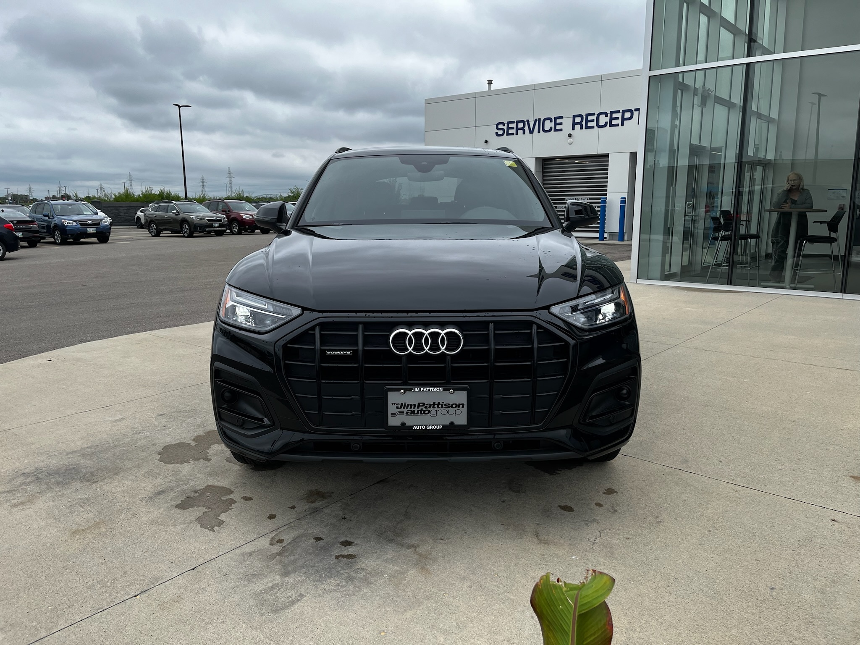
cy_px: 322
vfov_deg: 53.1
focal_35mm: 26
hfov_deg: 67.3
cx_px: 430
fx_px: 646
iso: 50
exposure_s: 1/1580
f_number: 1.6
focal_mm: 5.1
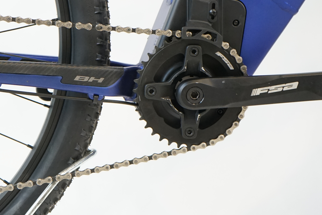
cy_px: 85
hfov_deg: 15.6
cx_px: 9
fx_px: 1154
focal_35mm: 129
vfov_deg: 10.6
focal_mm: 58
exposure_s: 1/200
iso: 2000
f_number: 5.6
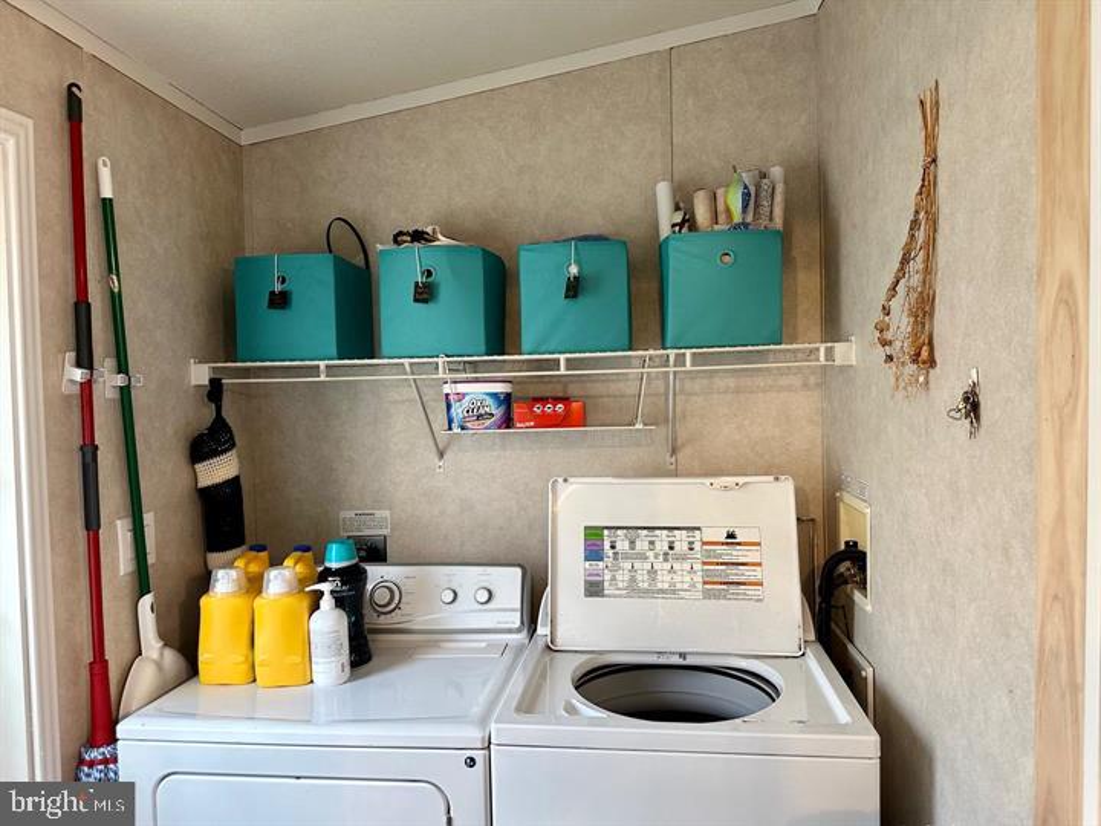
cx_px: 550
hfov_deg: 71.6
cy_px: 413
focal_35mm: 24
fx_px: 763
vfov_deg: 56.8
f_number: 1.78
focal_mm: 6.86
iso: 250
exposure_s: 1/60
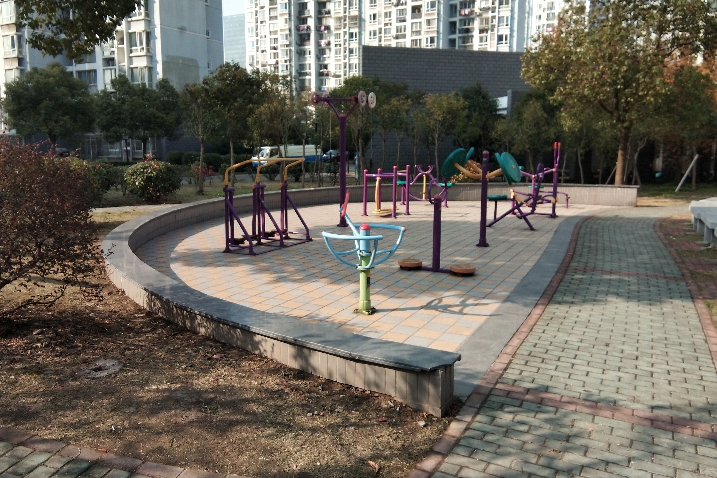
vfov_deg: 40.0
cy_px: 222
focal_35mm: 33
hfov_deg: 57.2
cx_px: 366
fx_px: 657
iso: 50
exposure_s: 1/606
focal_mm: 3.69
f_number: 2.2
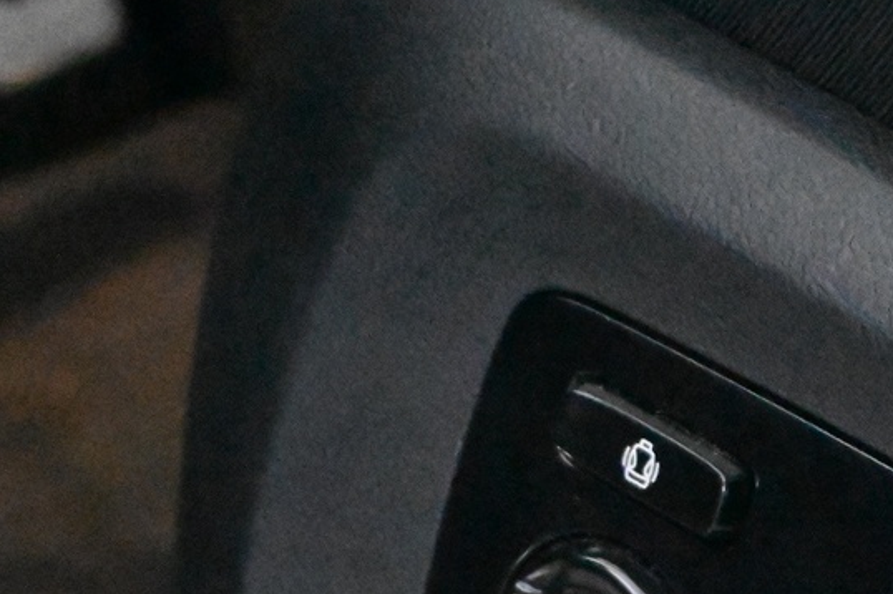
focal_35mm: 226
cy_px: 699
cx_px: 969
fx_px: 5602
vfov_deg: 6.0
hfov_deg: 9.0
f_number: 6.3
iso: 32000
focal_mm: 50
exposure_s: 1/80
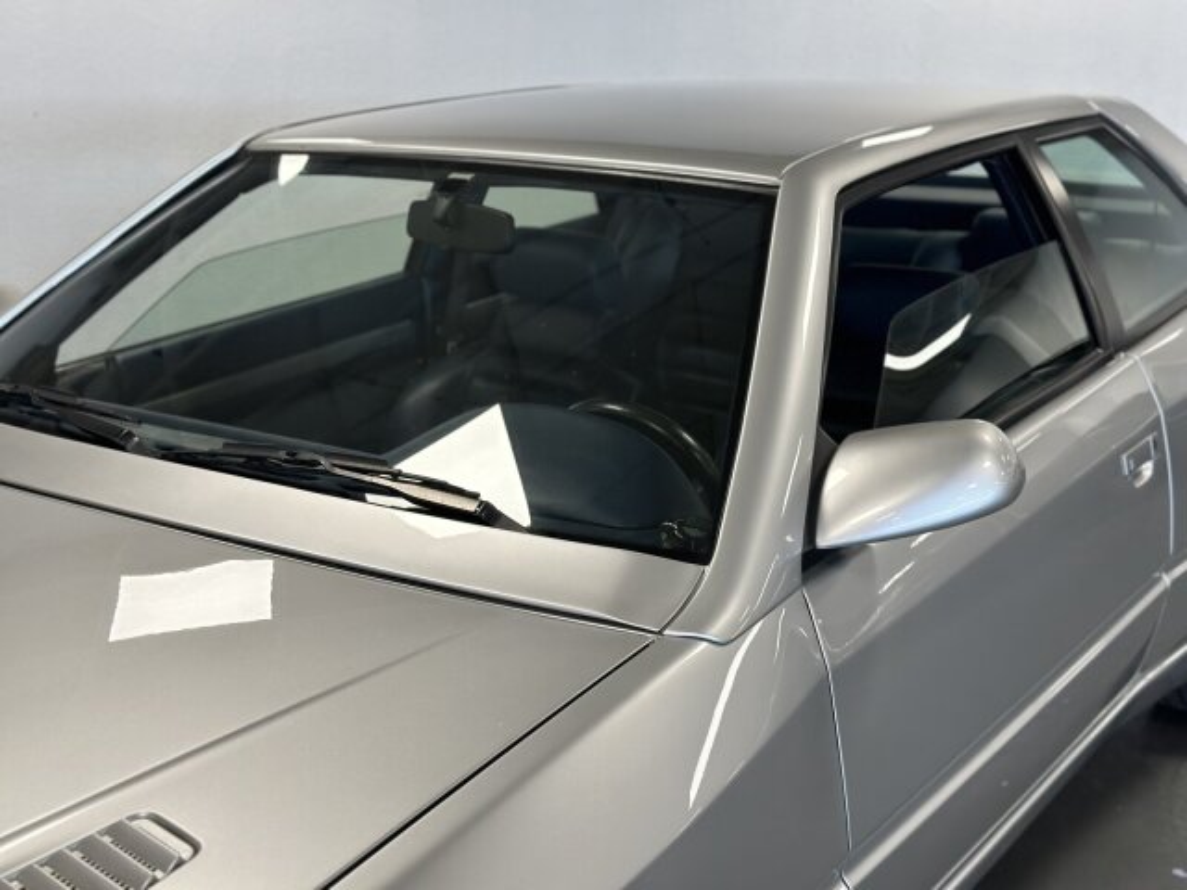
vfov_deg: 30.3
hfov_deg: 39.7
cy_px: 445
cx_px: 594
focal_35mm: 48
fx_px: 1646
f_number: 1.78
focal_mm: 6.86
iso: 125
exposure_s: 1/112
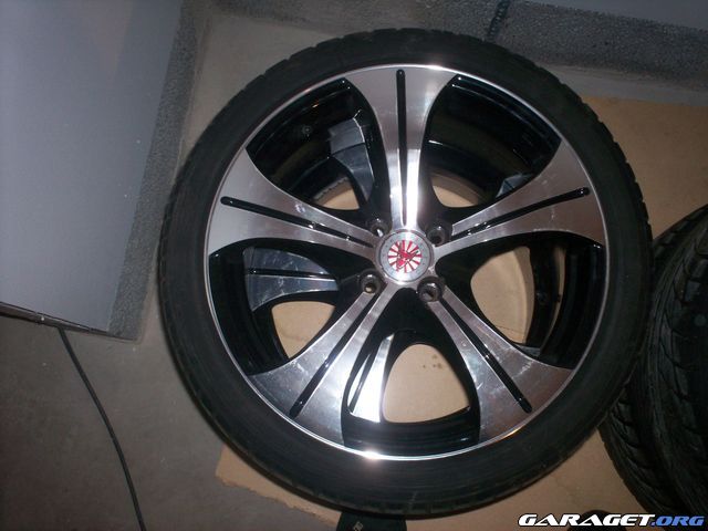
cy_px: 266
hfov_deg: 51.4
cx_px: 354
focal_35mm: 36
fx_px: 736
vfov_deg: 39.7
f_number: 4.5
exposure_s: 1/60
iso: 140
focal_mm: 6
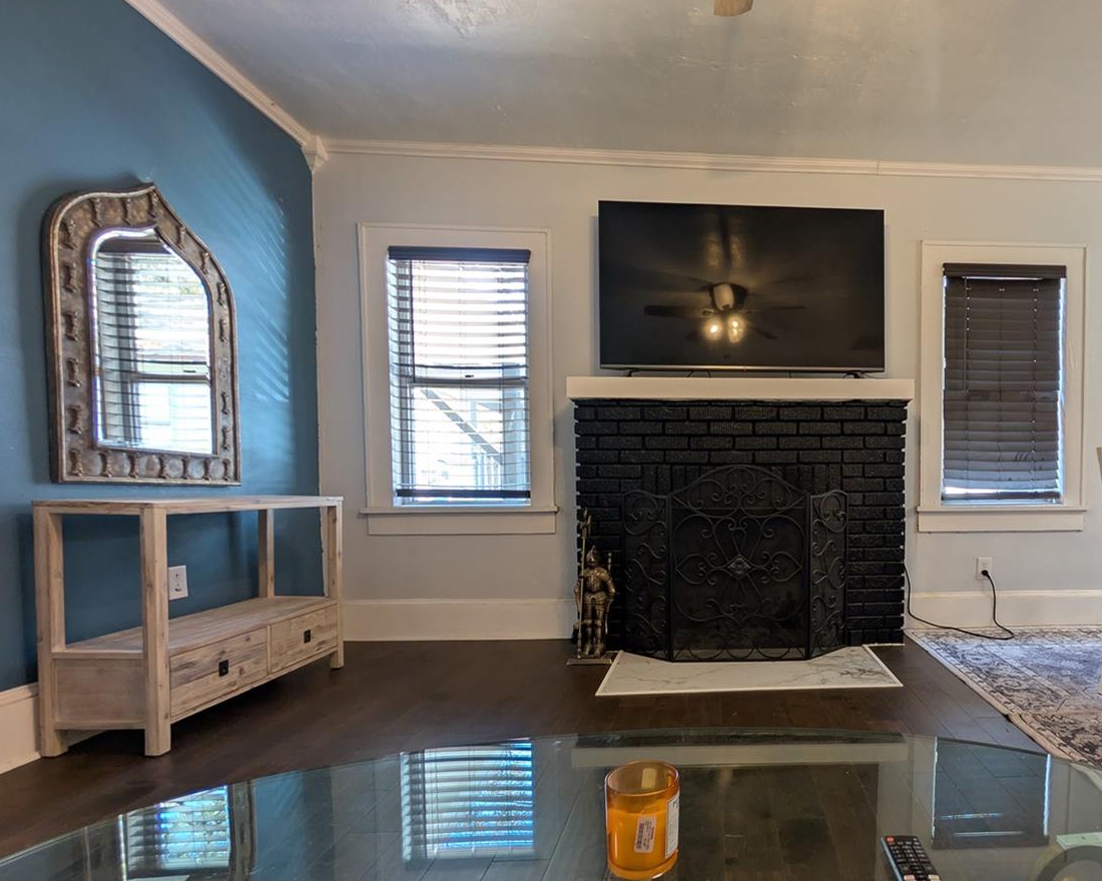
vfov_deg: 76.3
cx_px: 760
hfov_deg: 85.5
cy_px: 516
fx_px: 554
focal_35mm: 17
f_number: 1.7
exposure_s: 1/60
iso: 55
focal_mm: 2.02
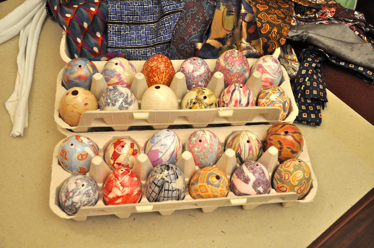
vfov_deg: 31.8
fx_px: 436
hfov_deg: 46.4
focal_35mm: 42
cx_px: 187
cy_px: 124
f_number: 4
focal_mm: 28
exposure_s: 1/15
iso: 720
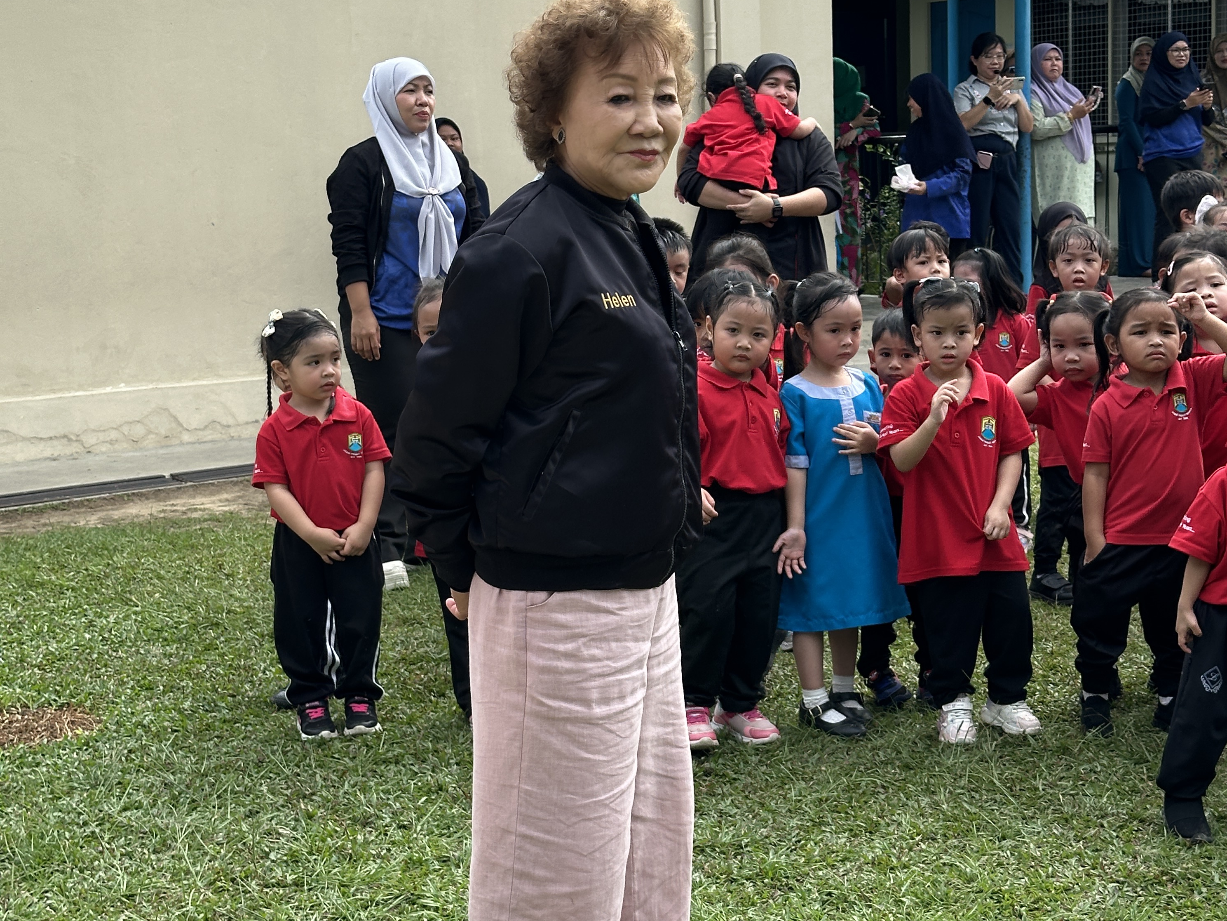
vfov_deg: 22.6
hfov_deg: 29.8
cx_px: 623
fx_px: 2304
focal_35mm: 65
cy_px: 410
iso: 64
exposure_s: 1/1475
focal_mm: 6.86
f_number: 1.78
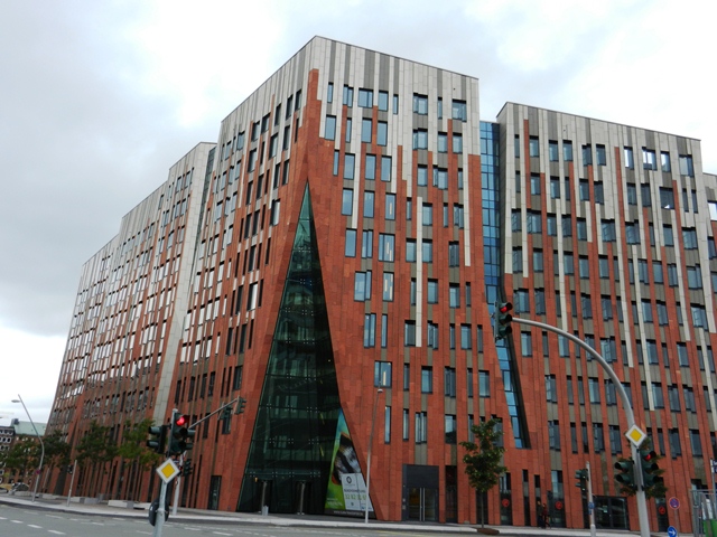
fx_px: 601
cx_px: 358
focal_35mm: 29
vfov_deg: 48.2
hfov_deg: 61.7
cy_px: 268
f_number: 3.6
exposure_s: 1/400
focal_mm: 5.1
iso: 160
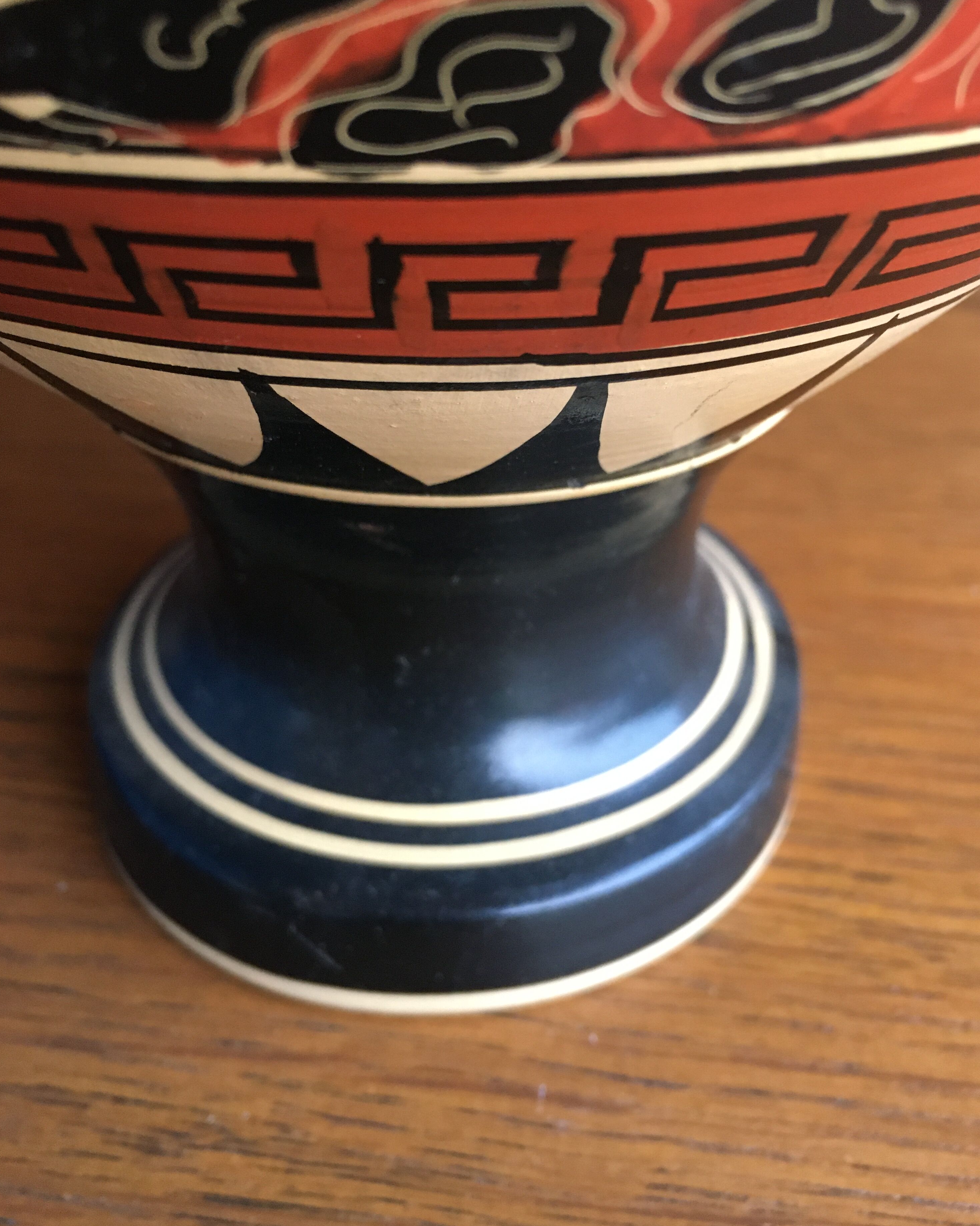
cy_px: 628
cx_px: 498
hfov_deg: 47.1
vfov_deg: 57.2
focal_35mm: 31
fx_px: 1124
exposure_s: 1/17
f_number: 2.2
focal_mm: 4.15
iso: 200
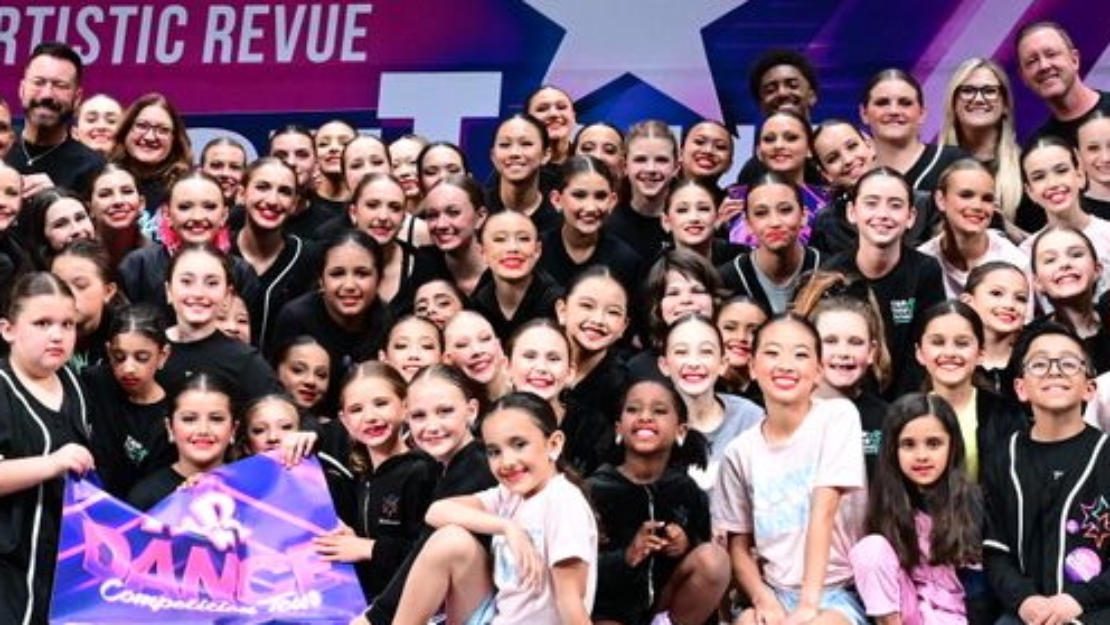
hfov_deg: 22.4
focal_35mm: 95
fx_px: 2796
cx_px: 468
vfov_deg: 12.6
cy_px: 9
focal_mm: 30
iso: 4000
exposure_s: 1/640
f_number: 5
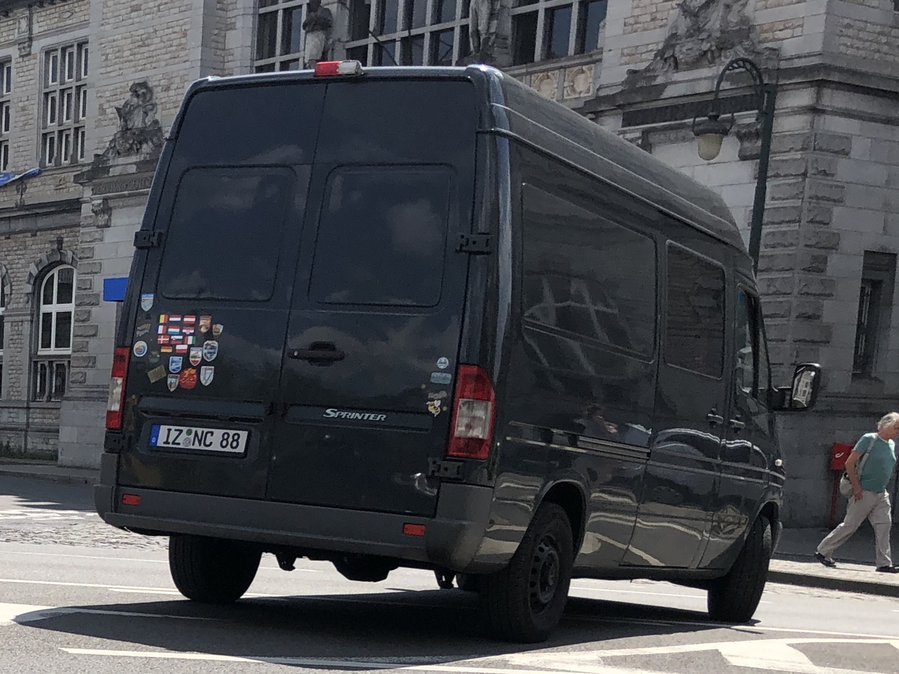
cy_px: 337
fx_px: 727
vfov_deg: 49.7
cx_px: 450
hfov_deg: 63.4
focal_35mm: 28
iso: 20
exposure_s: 1/1919
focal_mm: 3.99
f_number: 1.8
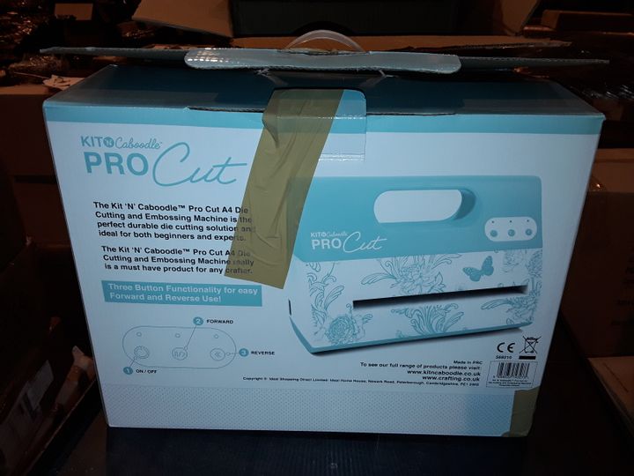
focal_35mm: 27
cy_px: 238
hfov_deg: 65.3
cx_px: 317
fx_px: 495
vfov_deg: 51.4
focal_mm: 2.91
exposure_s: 1/100
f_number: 1.9
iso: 50
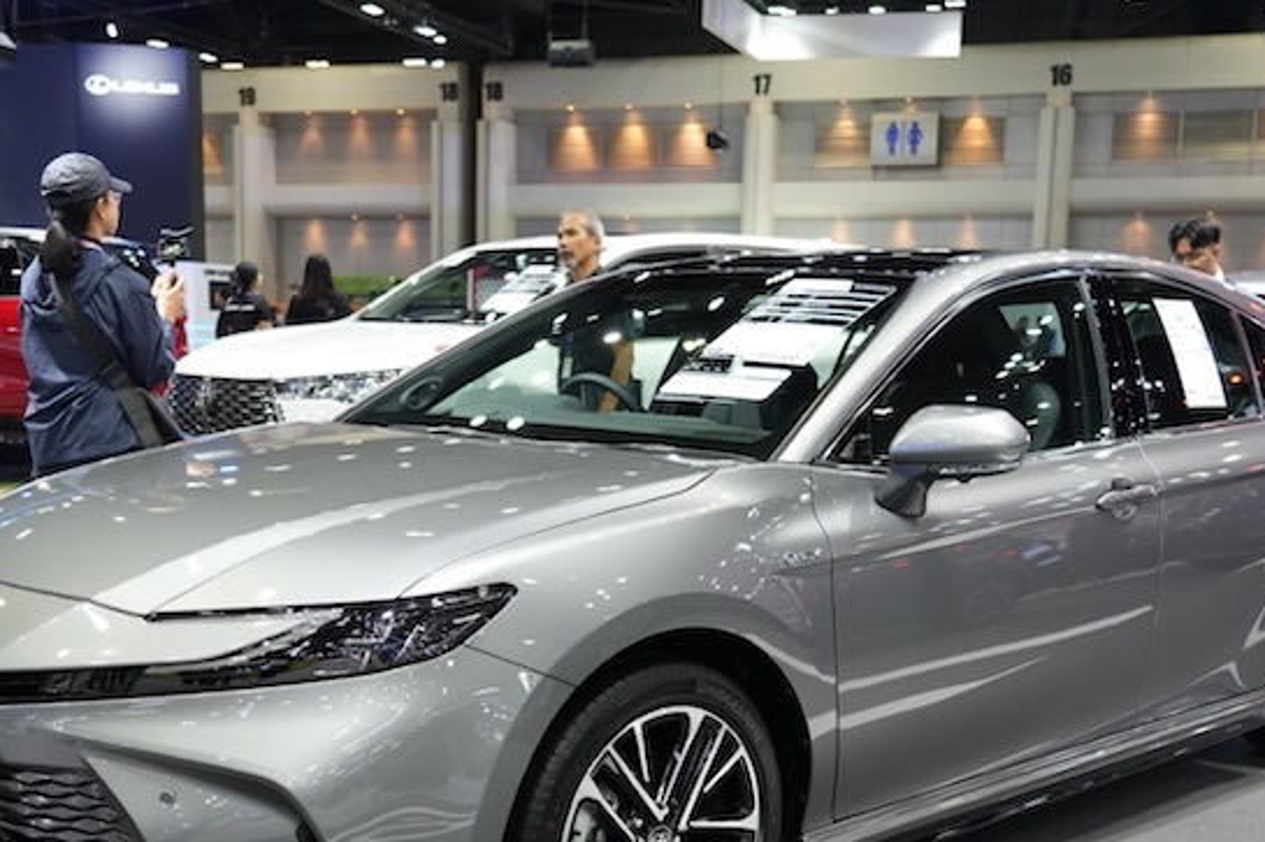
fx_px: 1546
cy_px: 616
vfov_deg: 30.1
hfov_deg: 44.5
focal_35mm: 44
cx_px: 610
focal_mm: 30
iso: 1250
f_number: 4
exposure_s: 1/200
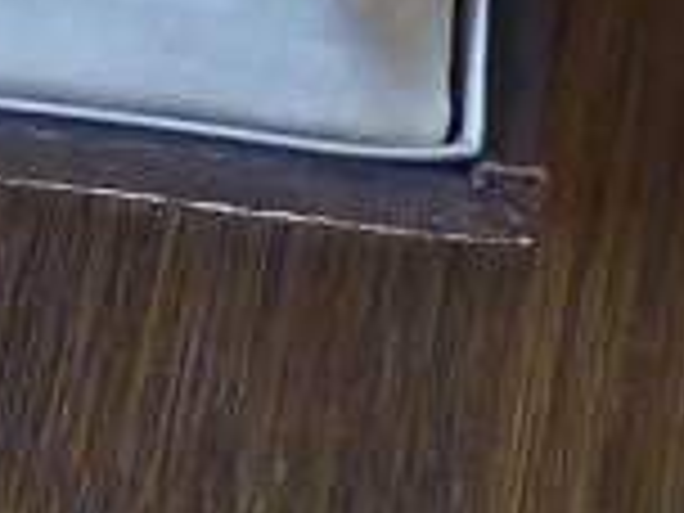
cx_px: -180
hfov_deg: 9.8
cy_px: -1485
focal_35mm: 198
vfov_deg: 6.3
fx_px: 3912
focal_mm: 4.3
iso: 400
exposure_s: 1/40
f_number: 3.3
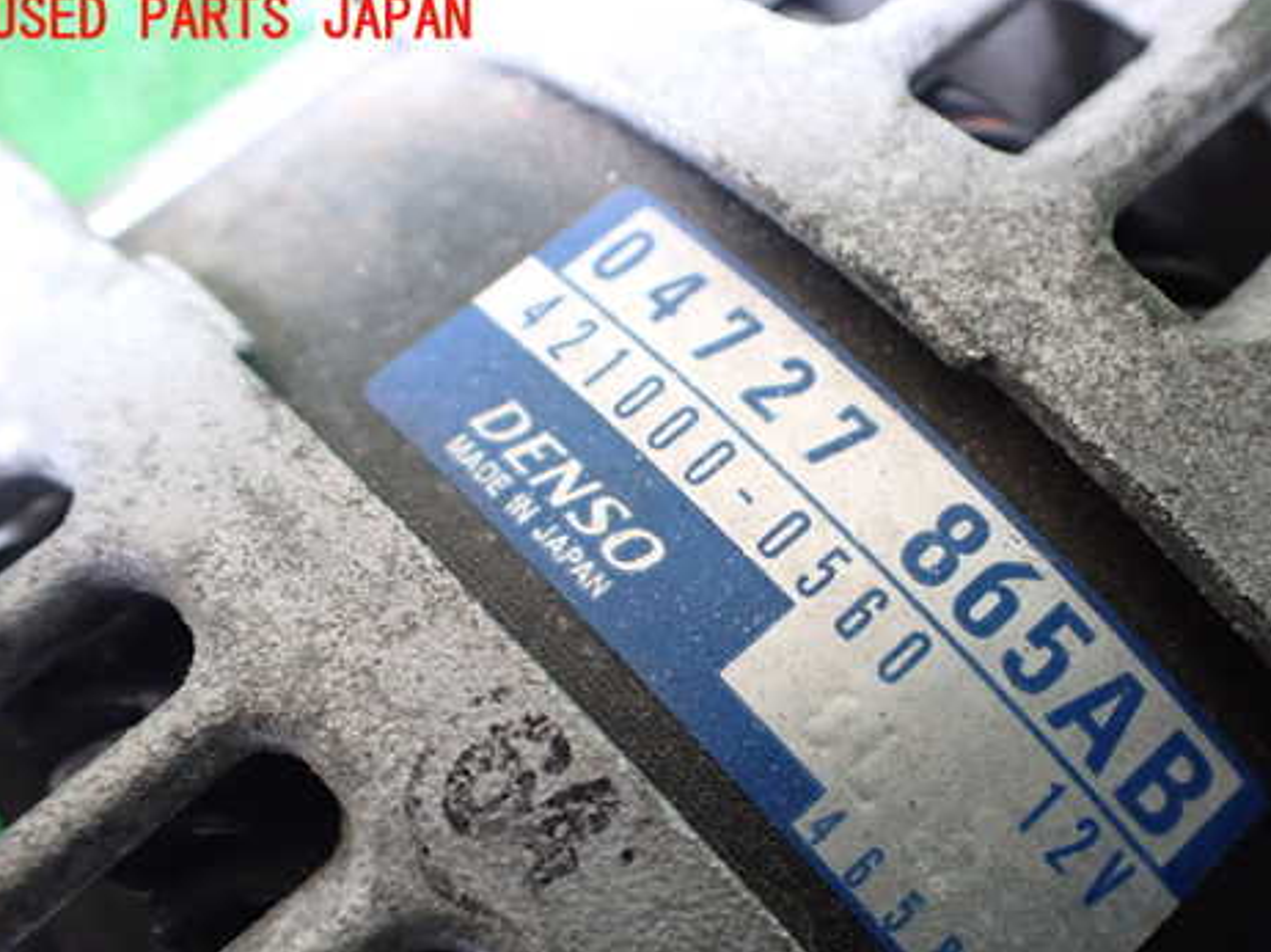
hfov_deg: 47.4
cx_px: 798
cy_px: 605
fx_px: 1431
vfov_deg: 36.5
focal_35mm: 39
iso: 800
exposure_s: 1/60
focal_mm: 5.4
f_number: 2.3
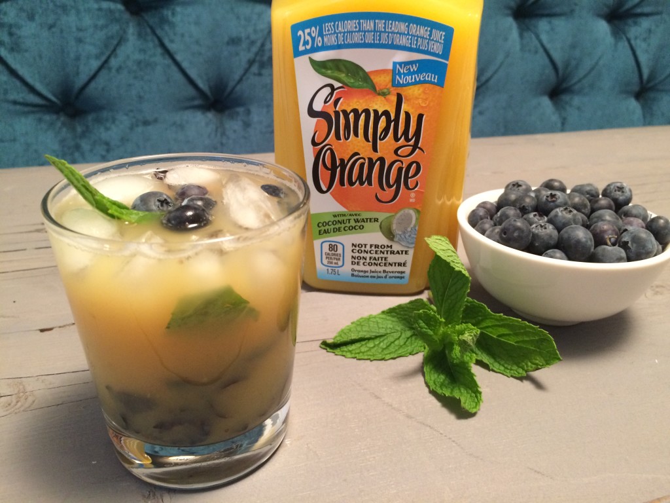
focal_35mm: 29
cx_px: 335
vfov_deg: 48.2
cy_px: 252
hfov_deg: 61.7
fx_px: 561
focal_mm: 4.15
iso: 250
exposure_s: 1/24
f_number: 2.2
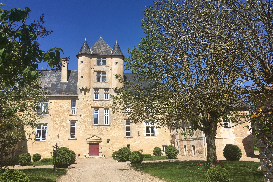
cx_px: 137
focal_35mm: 31
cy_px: 95
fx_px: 235
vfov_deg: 42.3
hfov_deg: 60.3
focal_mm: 4.15
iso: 25
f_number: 2.2
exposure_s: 1/2262
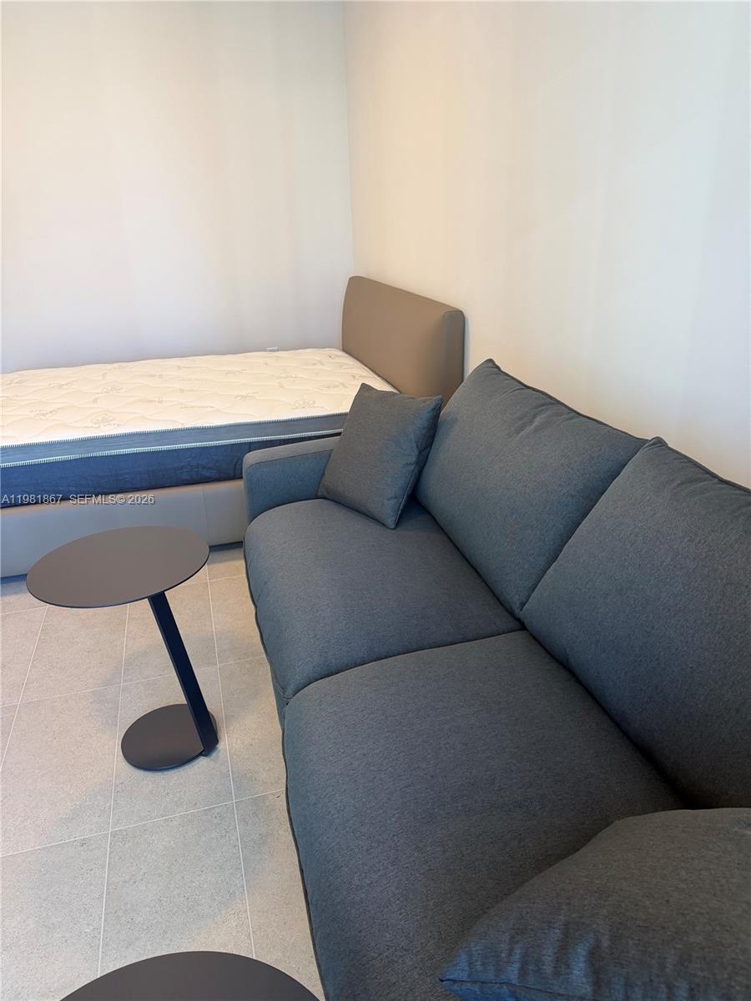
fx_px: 694
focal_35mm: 24
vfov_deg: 71.6
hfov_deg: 56.8
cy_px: 500
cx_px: 376
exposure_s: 1/120
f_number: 1.78
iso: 200
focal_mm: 6.76
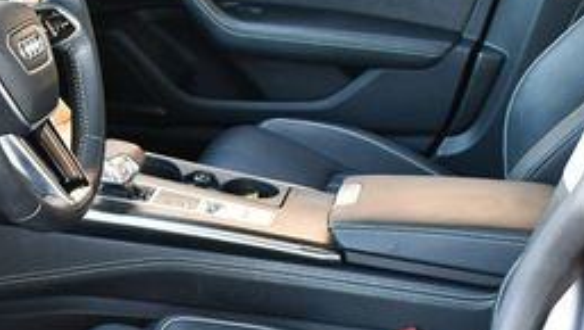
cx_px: 125
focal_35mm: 94
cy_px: 271
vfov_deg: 12.8
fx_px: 1457
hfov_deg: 22.4
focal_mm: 18
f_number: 3.5
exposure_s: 1/125
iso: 900
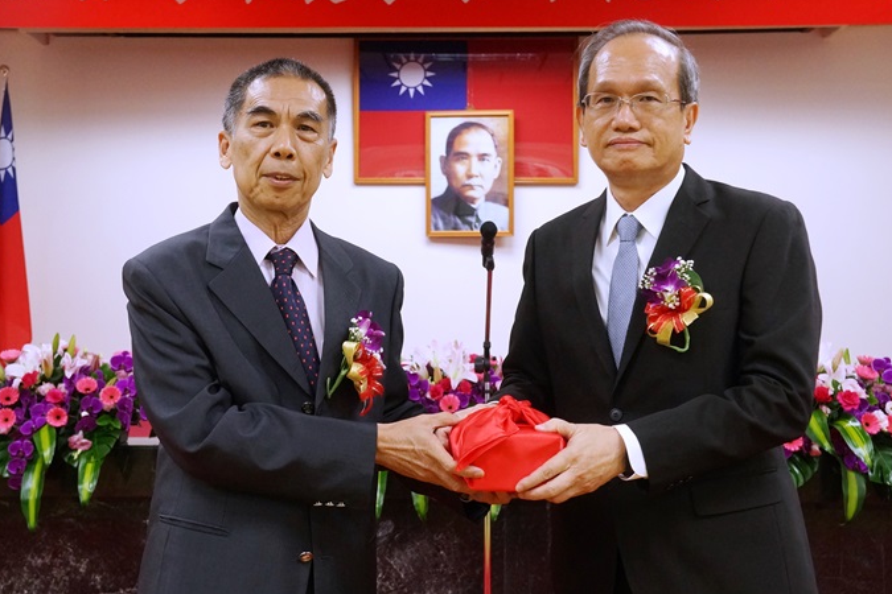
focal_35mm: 50
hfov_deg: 39.5
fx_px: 1239
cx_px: 387
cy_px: 269
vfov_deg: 27.0
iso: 1000
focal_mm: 26
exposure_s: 1/60
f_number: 4.5
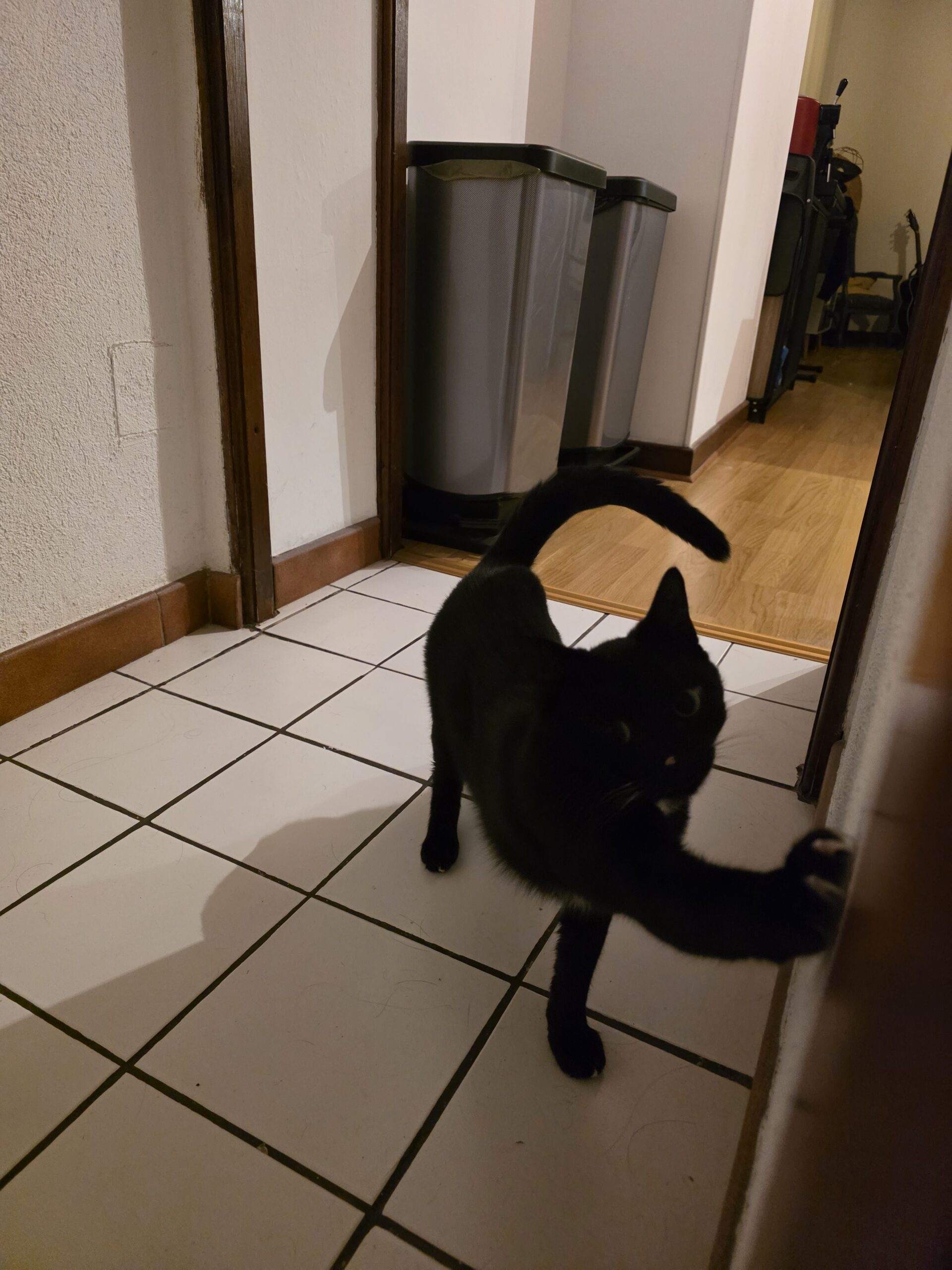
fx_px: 843
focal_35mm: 23
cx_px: 476
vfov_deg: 73.9
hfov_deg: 58.9
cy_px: 635
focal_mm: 6.3
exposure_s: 1/100
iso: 2000
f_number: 1.7
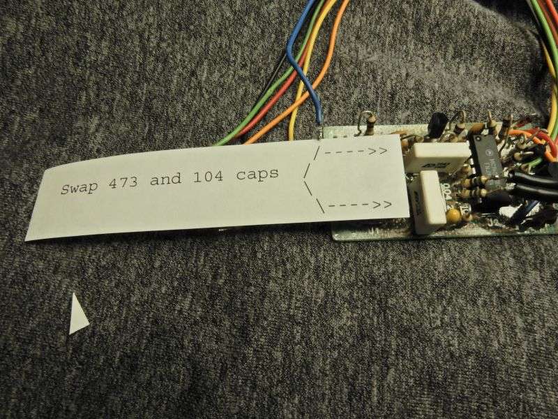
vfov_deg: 56.8
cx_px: 279
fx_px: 387
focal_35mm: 24
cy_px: 210
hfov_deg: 71.6
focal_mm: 4.3
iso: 160
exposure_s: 1/30
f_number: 8
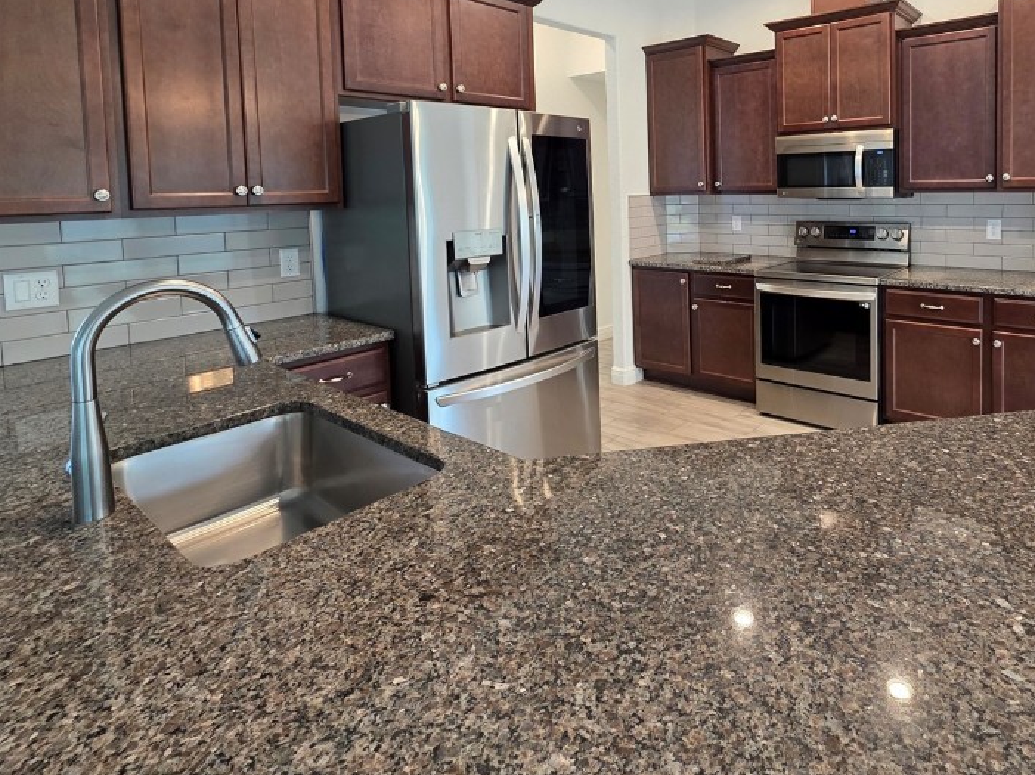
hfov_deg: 82.1
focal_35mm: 19
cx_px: 682
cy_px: 220
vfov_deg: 65.5
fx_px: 568
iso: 200
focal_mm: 2.2
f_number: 1.9
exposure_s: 1/60
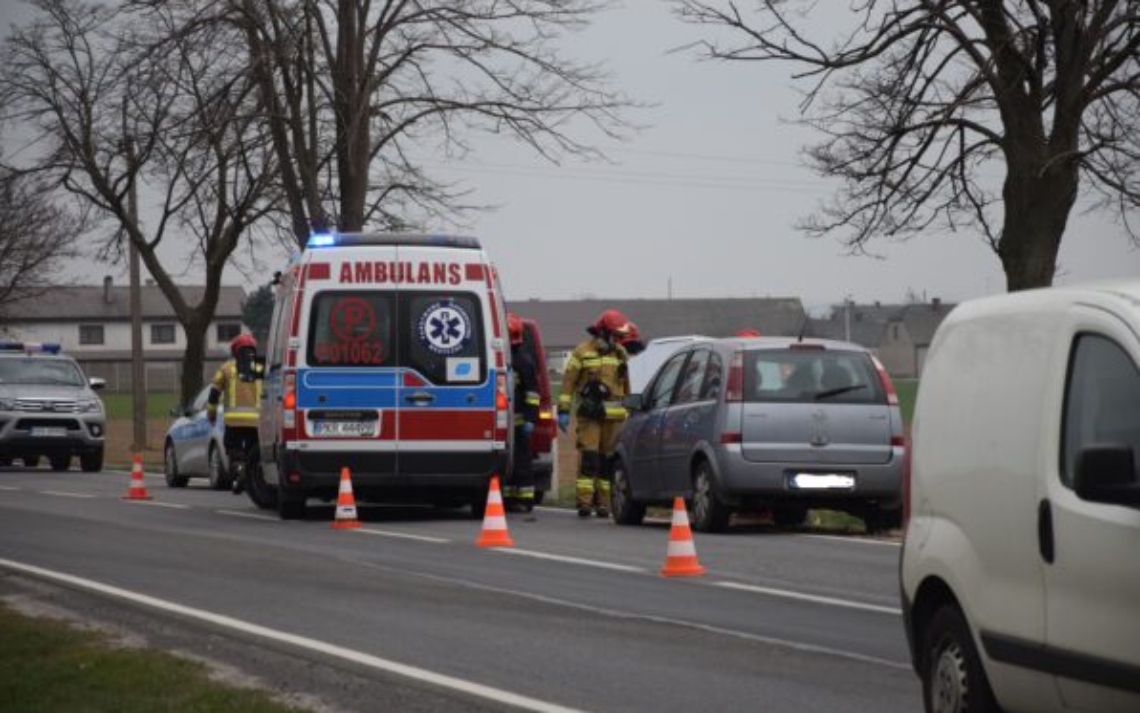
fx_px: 5020
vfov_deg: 8.1
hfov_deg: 13.0
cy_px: 348
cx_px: 568
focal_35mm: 162
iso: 720
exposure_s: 1/1000
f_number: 5.6
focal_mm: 105
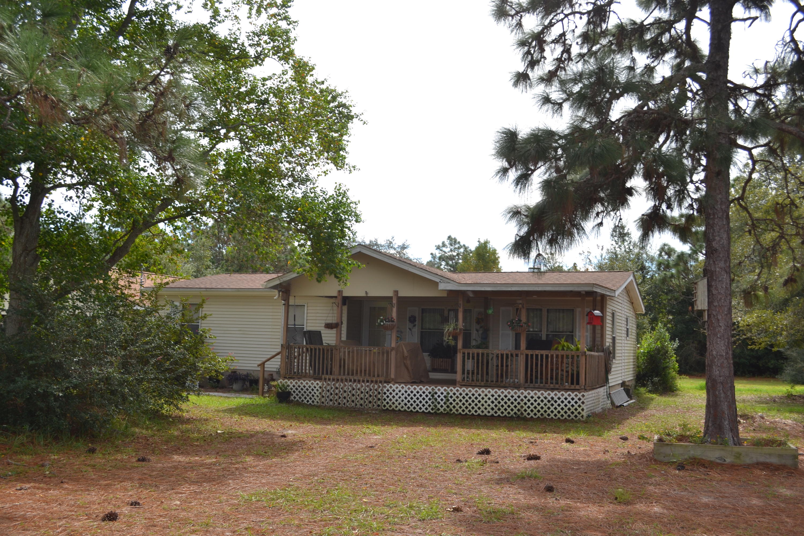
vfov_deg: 36.9
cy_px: 268
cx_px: 402
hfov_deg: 53.1
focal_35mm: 36
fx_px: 804
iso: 100
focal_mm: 24
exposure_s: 1/200
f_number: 7.1
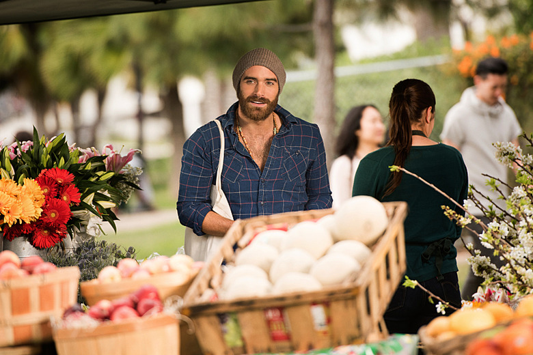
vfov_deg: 6.9
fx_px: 2961
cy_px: 178
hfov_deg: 10.3
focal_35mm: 200
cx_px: 266
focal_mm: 200
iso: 320
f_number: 4
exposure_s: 1/200
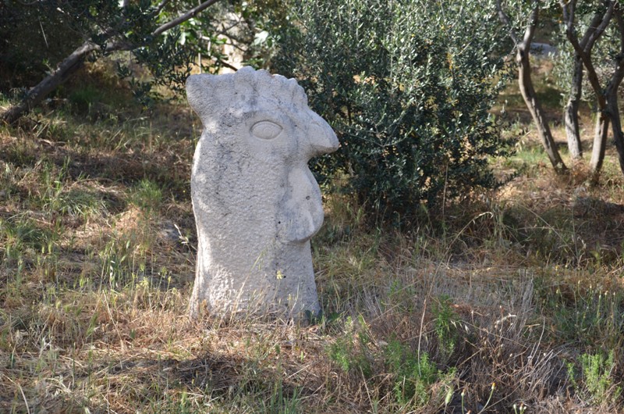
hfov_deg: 26.0
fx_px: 1349
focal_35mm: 78
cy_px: 207
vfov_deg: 17.4
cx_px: 312
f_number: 5.6
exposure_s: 1/125
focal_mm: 52
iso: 200
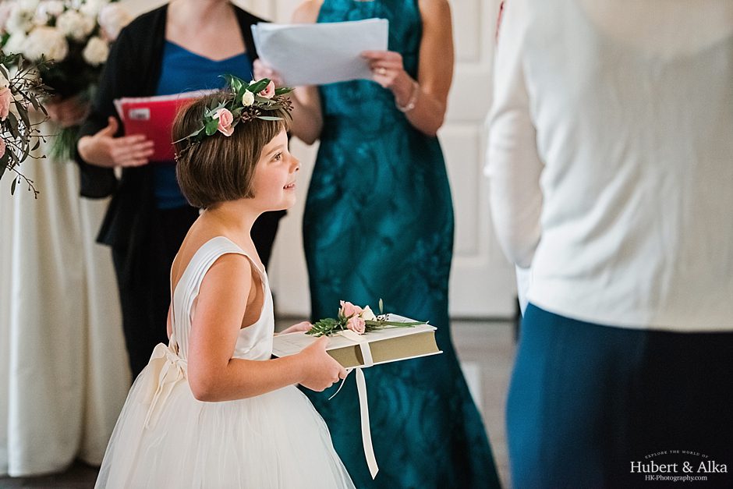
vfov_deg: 14.4
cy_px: 244
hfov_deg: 21.5
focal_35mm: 95
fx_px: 1934
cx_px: 366
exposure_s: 1/160
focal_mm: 95
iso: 1600
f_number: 2.8
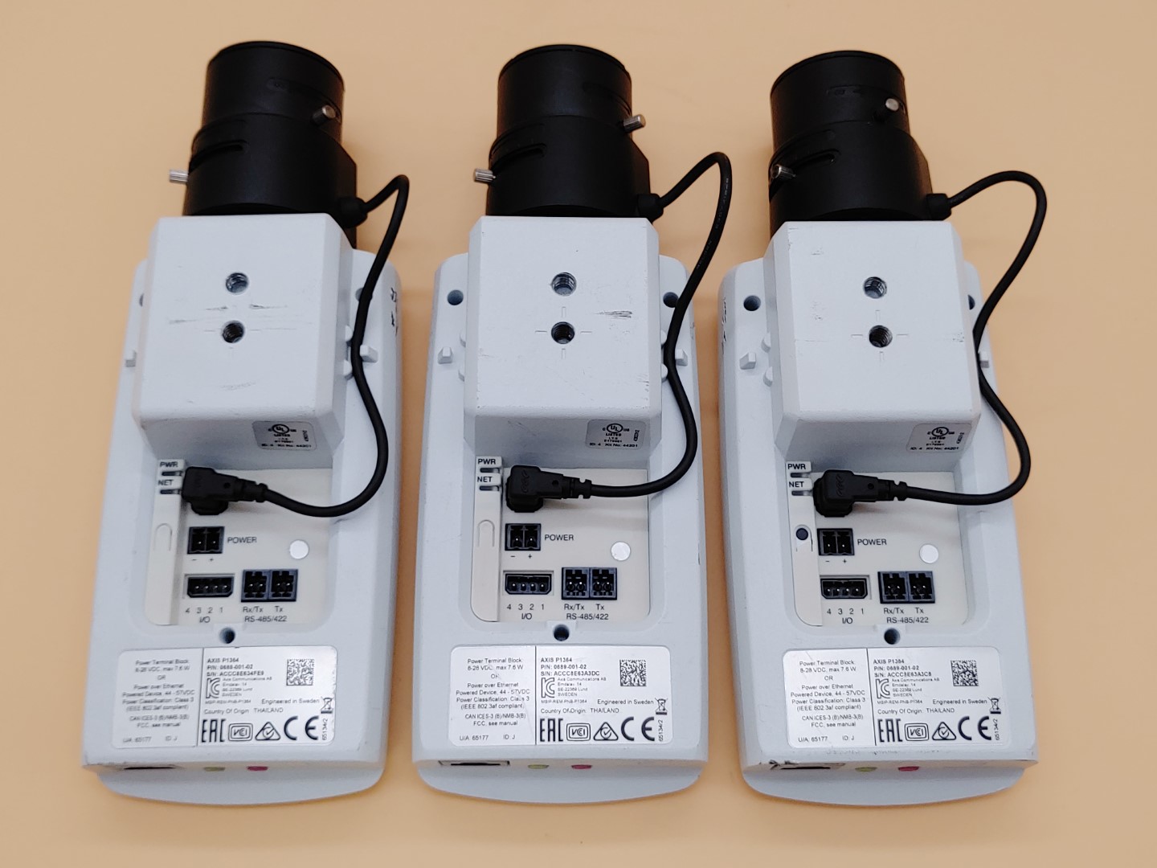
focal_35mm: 36
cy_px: 434
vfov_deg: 39.7
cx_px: 578
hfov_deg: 51.4
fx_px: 1203
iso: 50
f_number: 1.8
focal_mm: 4.36
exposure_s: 1/167
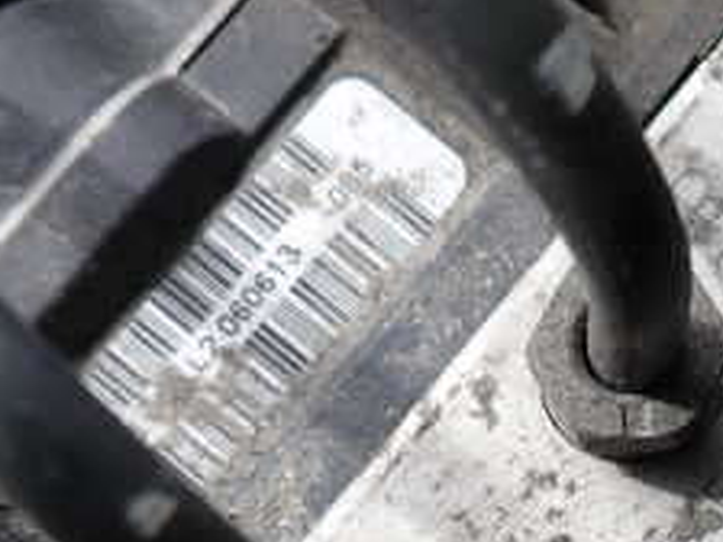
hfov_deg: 28.4
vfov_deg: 21.2
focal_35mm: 67
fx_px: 1399
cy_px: 532
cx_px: 578
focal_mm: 4.5
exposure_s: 1/400
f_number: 2.8
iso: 100
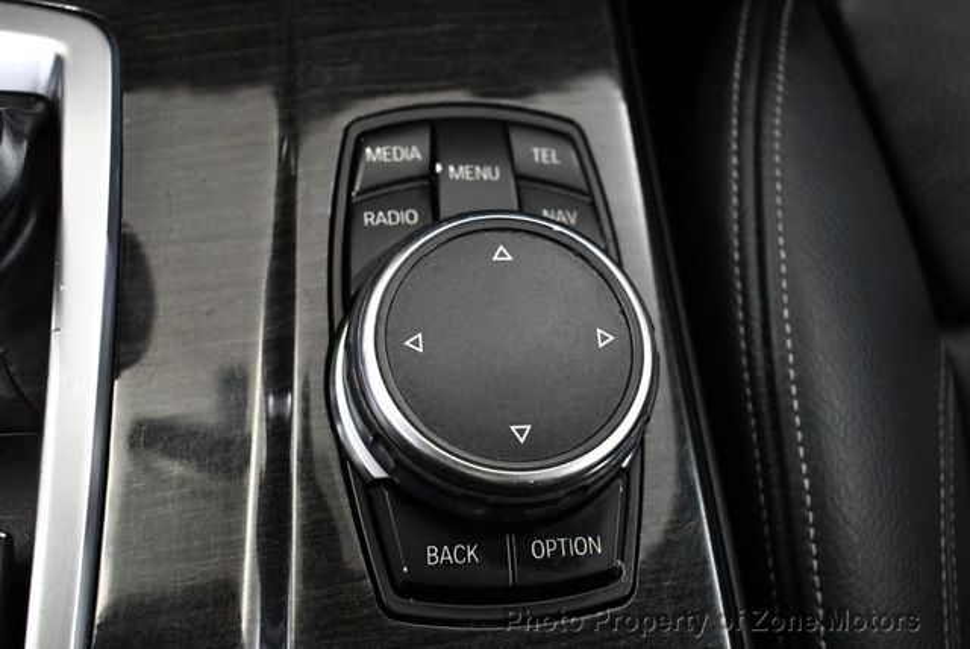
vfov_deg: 32.0
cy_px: 324
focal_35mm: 42
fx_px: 1133
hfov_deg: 46.4
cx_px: 485
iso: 3200
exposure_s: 1/80
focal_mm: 21
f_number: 3.8
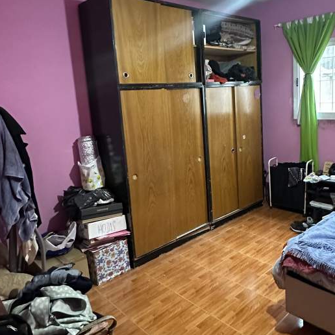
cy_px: 153
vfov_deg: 55.5
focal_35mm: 29
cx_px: 204
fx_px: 318
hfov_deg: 55.2
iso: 1000
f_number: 2.2
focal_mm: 2.22
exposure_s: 1/50
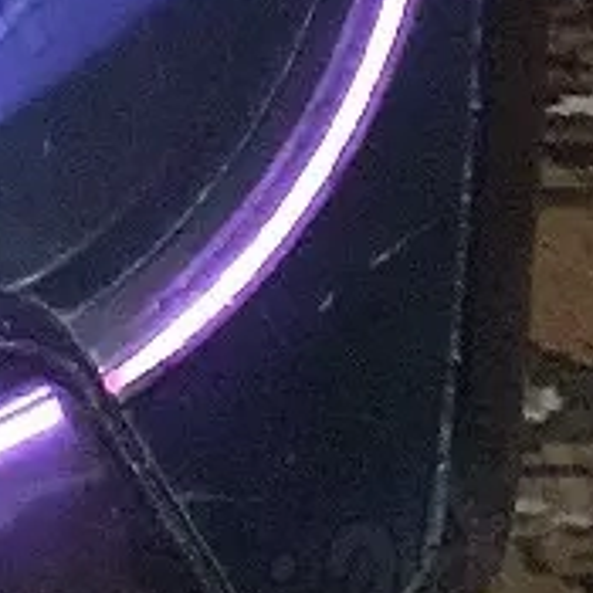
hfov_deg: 9.3
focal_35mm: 182
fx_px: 3527
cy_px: -1005
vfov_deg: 8.5
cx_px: -322
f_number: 1.9
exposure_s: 1/17
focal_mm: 3.6
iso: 1250
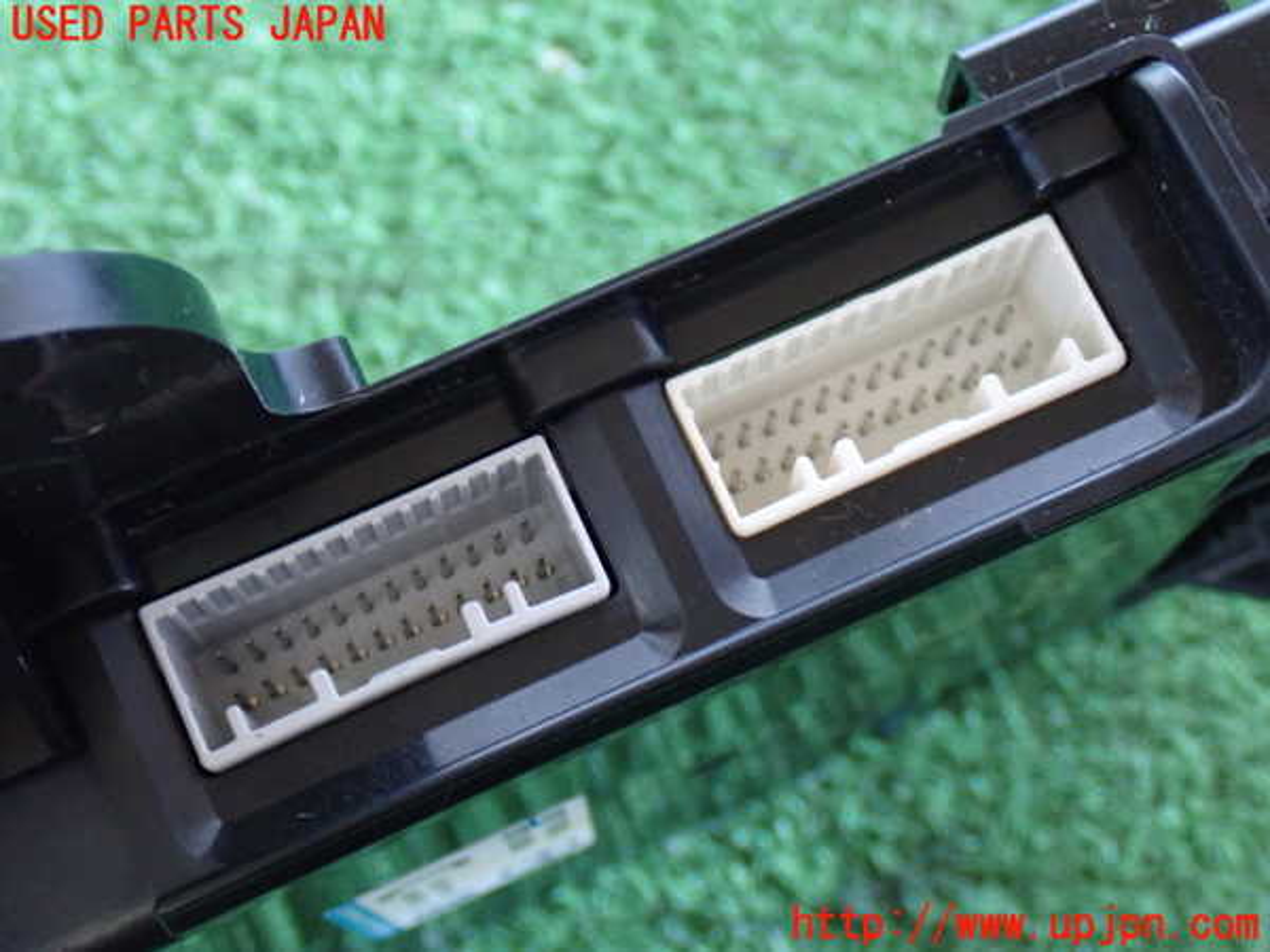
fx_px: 2275
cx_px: 635
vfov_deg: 23.7
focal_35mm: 62
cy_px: 476
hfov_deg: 31.2
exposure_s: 1/15
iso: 1000
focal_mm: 11.09
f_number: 3.6
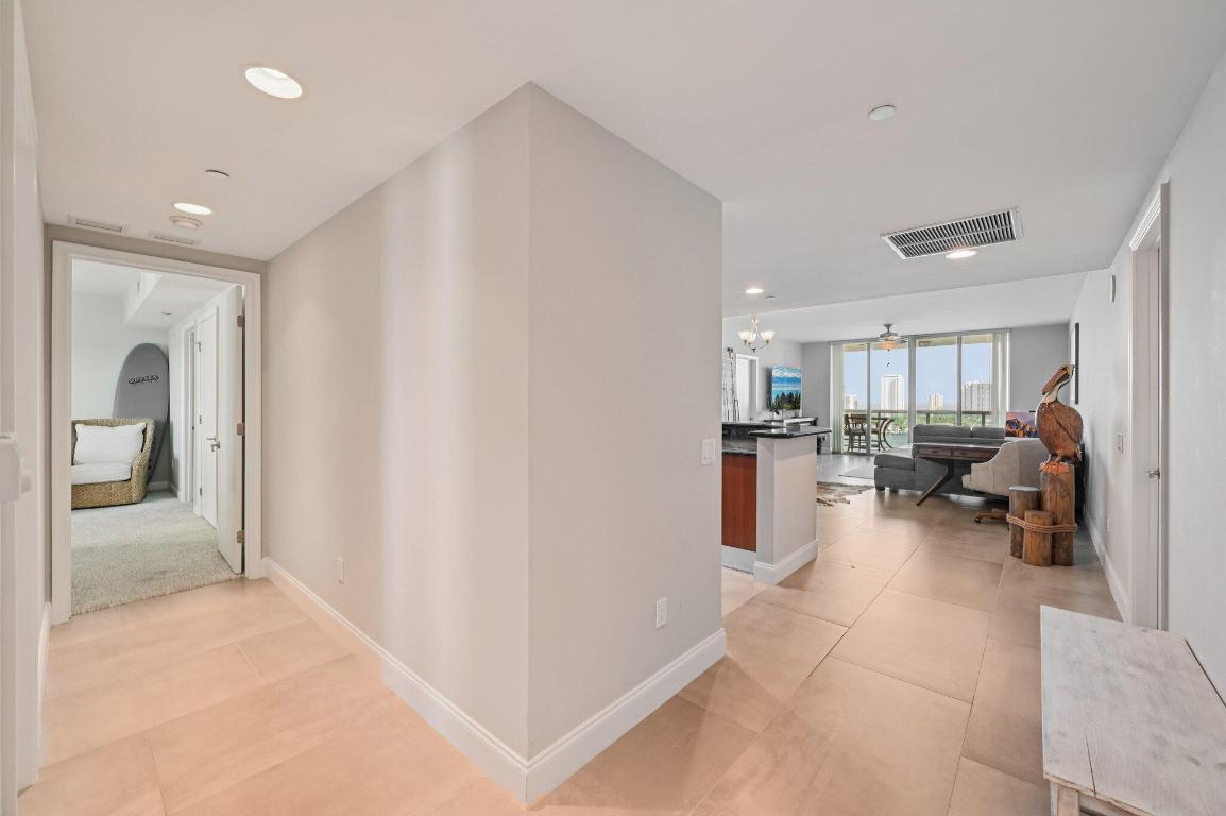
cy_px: 408
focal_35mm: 14
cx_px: 613
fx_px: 476
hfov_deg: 104.3
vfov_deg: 81.1
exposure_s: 1/30
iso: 800
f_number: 8
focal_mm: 14
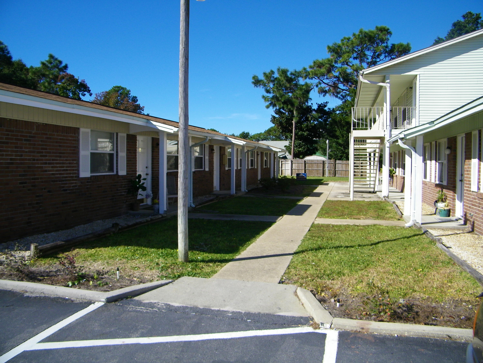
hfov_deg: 63.4
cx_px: 242
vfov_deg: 49.7
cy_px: 182
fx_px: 391
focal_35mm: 28
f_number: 3.5
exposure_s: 1/1000
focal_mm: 5
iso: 80
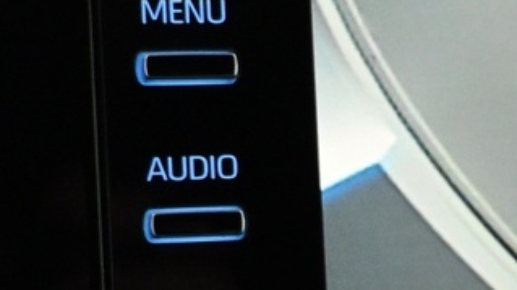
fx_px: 2297
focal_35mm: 168
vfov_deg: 7.2
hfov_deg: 12.2
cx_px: 788
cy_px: 264
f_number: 4
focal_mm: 21
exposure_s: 1/100
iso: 3200
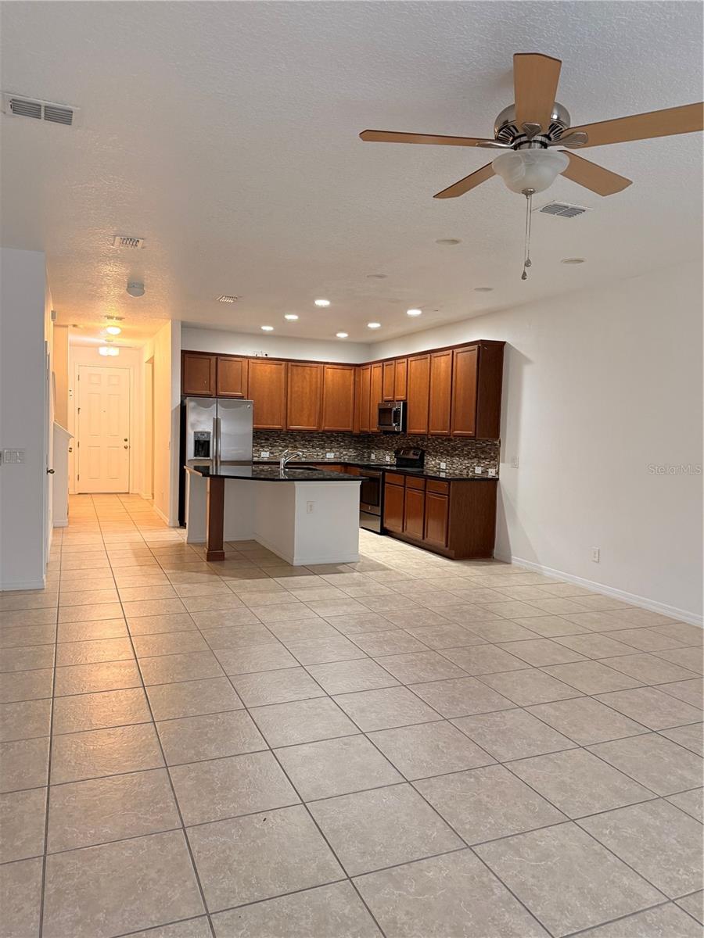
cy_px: 469
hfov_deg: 56.8
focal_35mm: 24
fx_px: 651
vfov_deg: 71.6
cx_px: 352
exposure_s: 1/60
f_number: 1.78
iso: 320
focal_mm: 6.76
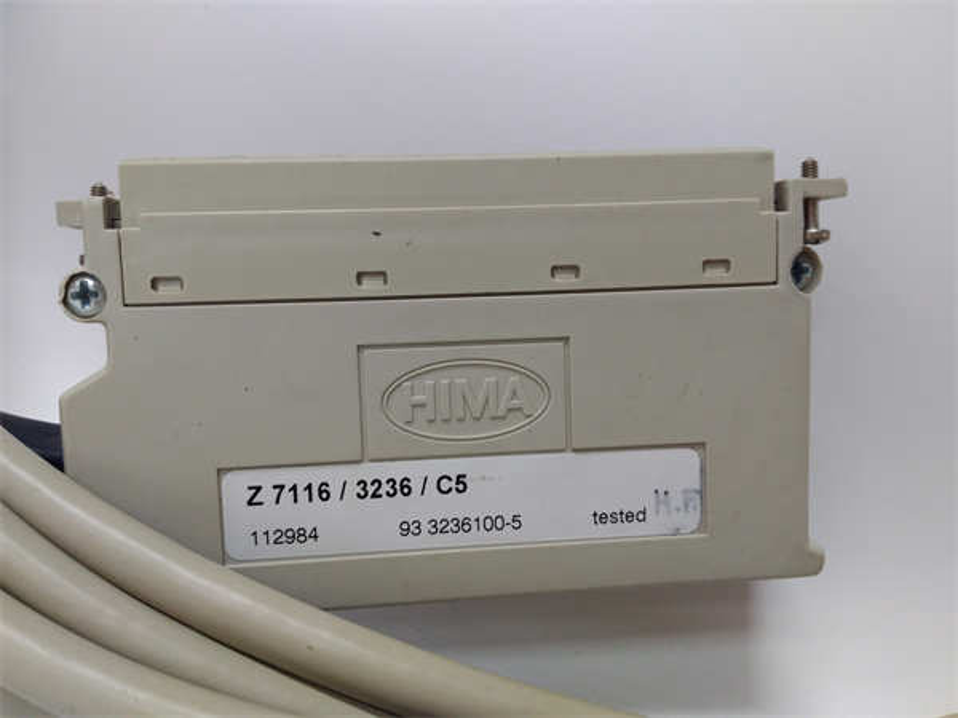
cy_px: 359
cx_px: 479
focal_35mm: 27
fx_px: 747
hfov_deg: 65.3
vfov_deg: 51.4
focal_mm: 3.79
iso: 269
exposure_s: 1/33
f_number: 2
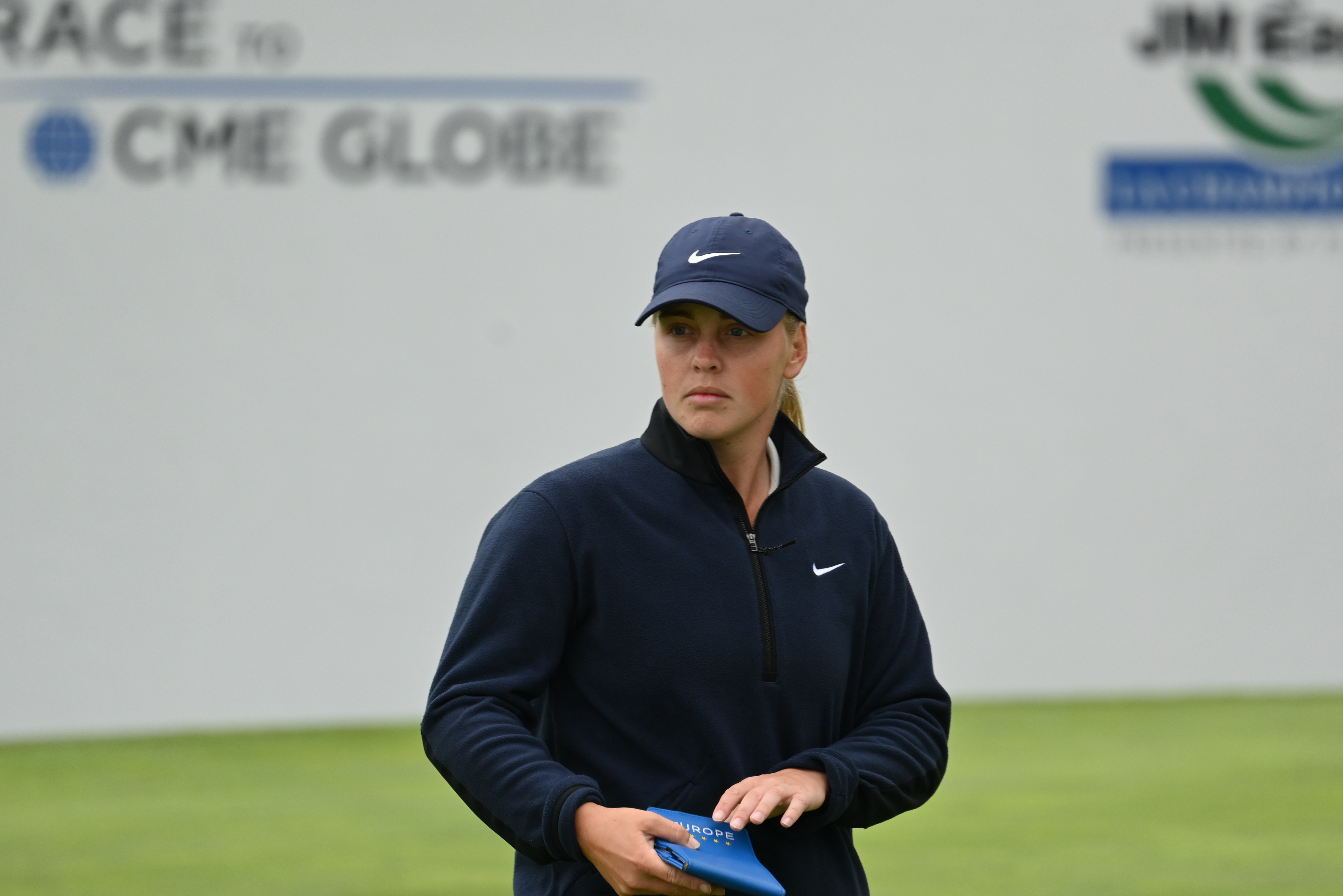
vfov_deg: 2.3
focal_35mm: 600
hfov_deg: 3.4
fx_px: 22382
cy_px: 448
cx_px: 672
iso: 400
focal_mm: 400
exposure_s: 1/640
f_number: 5.6
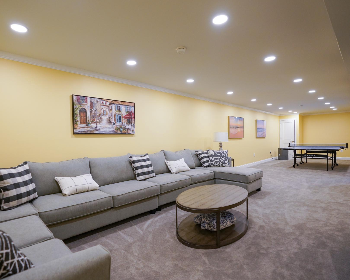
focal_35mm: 19
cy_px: 142
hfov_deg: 82.9
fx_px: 197
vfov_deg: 70.8
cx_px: 152
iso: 1600
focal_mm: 16
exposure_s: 1/160
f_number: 3.5
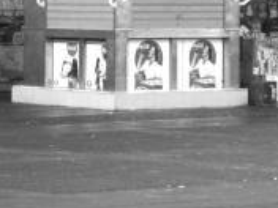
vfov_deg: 5.5
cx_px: 239
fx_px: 2144
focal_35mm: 267
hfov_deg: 7.4
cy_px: -22
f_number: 4.8
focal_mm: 17.4
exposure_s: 1/80
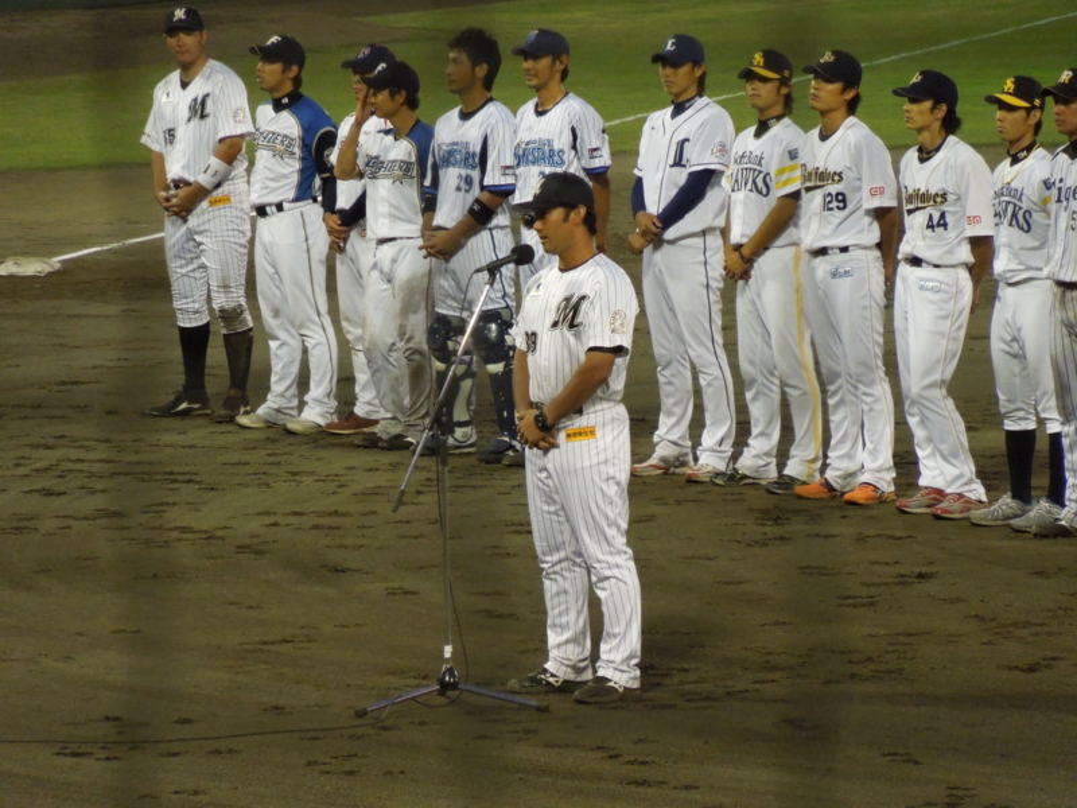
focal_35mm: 271
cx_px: 538
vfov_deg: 5.5
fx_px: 8432
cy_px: 404
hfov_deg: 7.3
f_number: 5.2
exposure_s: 1/200
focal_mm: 48.8
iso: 800
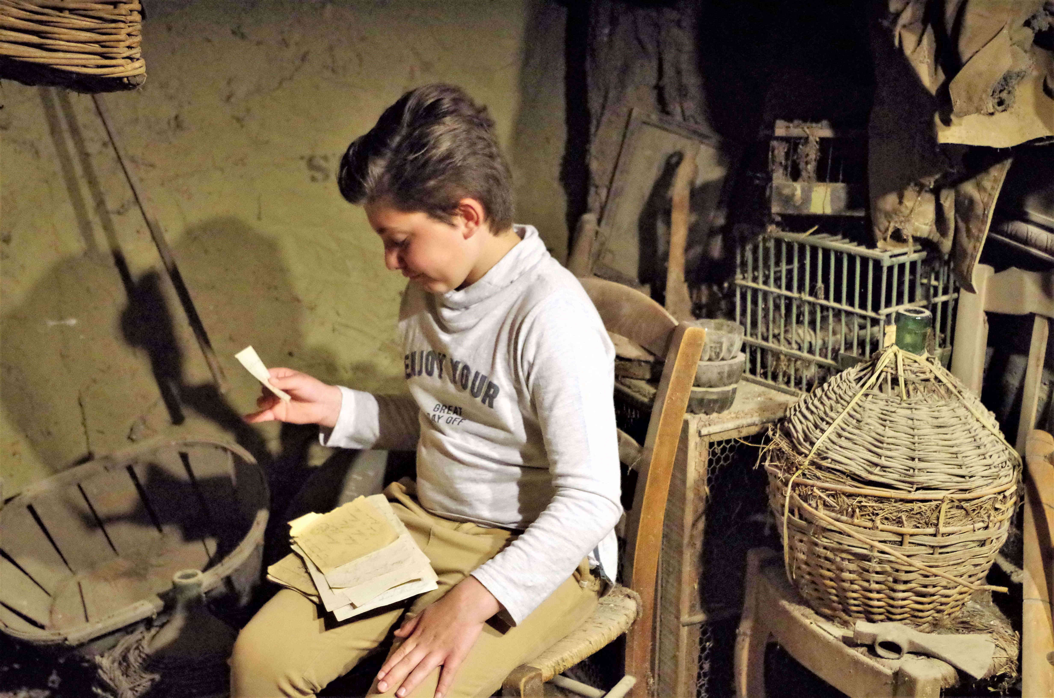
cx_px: 527
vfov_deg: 25.9
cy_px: 349
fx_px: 1519
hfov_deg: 38.3
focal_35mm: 52
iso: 6400
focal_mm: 35
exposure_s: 1/200
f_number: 4.5
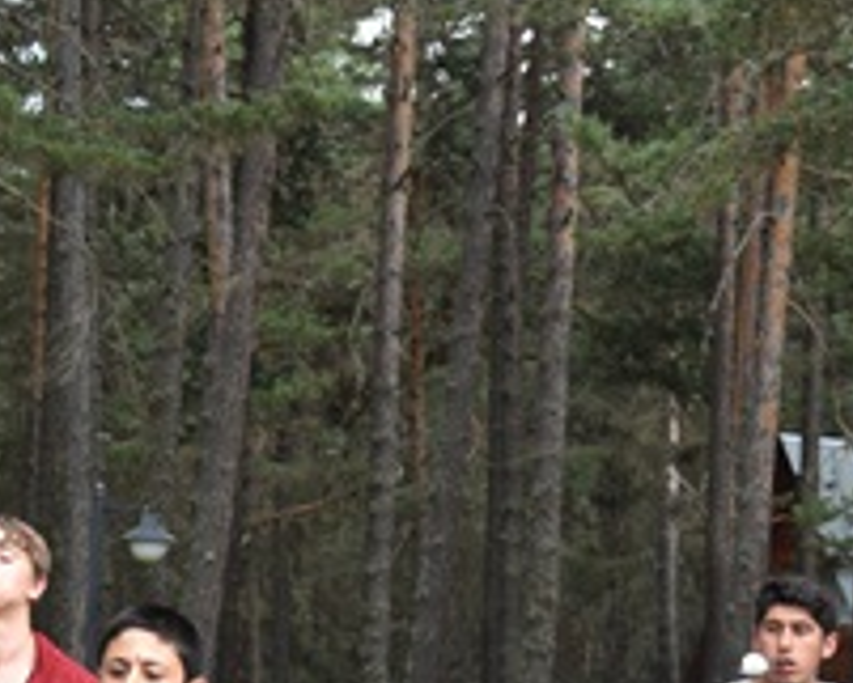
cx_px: 276
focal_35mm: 139
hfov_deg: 13.8
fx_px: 3511
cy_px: 846
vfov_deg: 10.9
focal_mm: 32
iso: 320
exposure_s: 1/250
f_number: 5.6
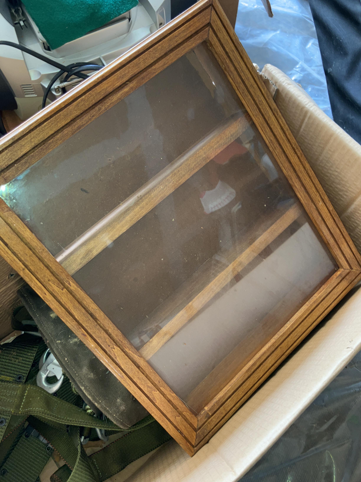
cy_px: 241
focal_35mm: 35
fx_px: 487
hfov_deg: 40.7
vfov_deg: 52.6
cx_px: 180
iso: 80
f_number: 1.8
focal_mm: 3.99
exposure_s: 1/30
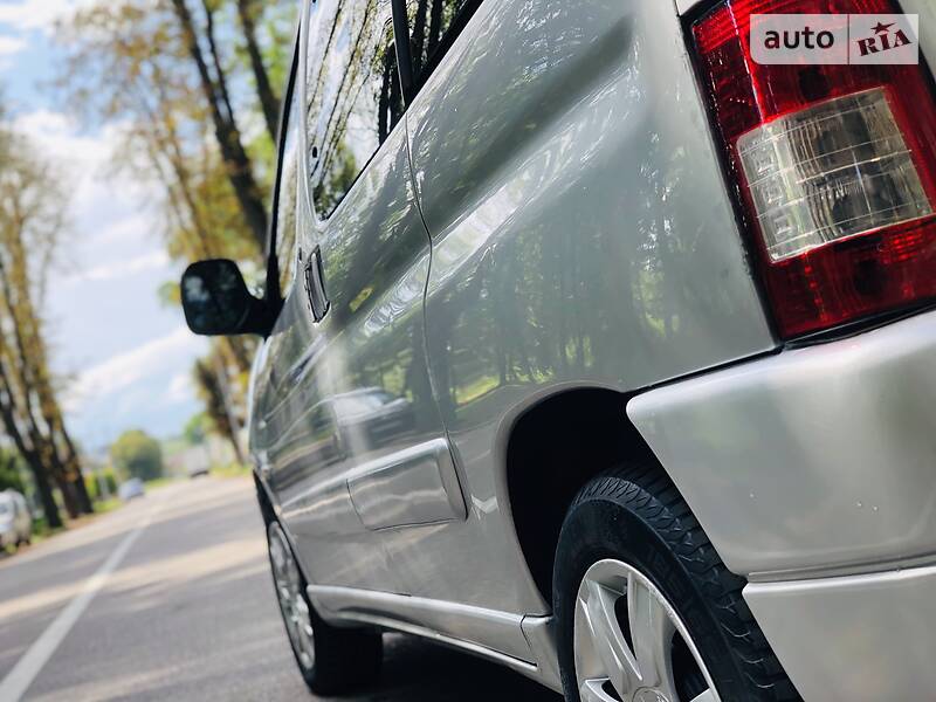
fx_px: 1406
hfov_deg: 36.8
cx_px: 468
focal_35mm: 52
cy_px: 351
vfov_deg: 28.0
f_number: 2.4
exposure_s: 1/180
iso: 16
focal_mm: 6
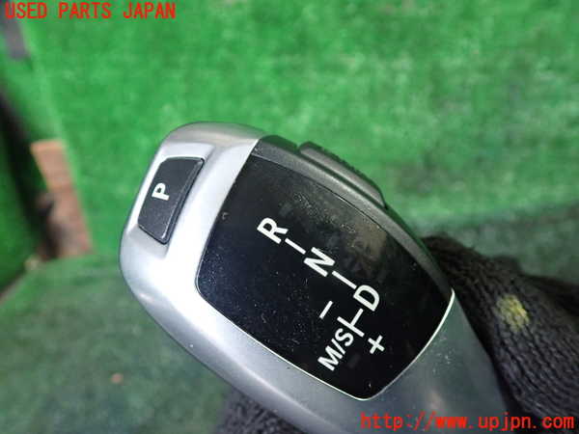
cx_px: 290
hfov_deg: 60.0
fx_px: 502
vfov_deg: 46.8
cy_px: 217
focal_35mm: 30
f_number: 2.3
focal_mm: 5.4
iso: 800
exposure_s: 1/25
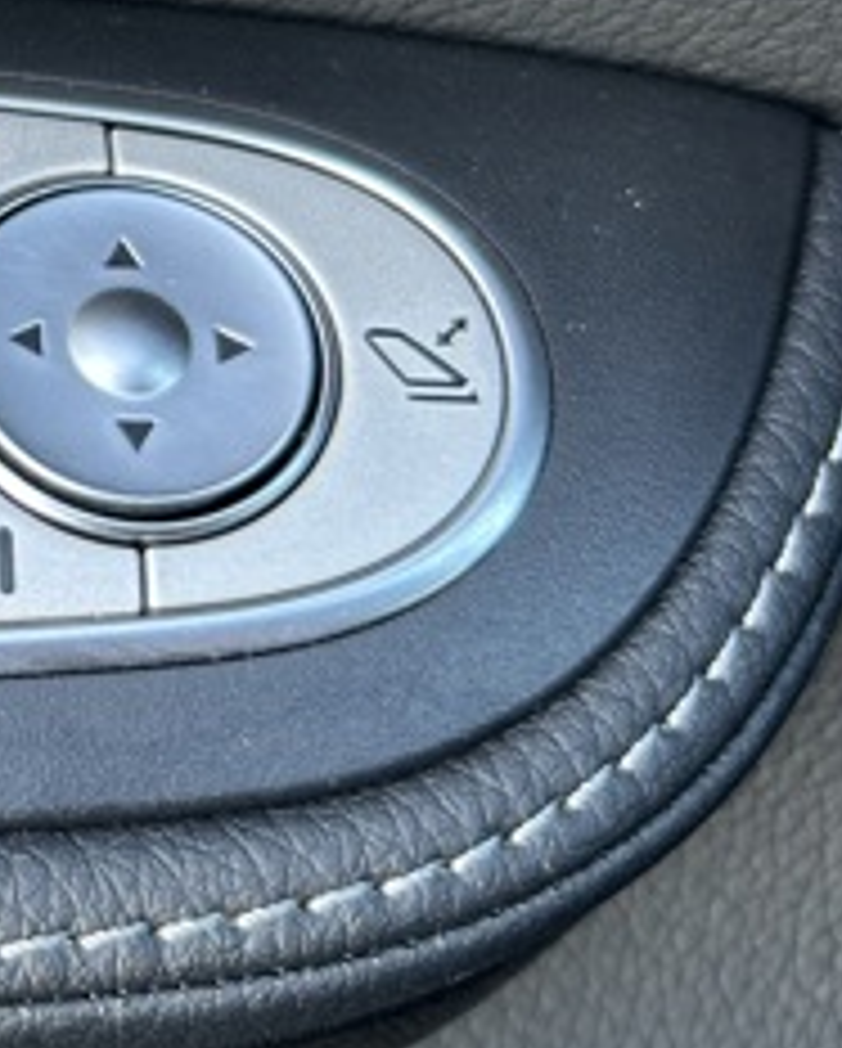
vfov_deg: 21.8
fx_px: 2705
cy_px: 274
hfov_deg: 16.2
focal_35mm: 87
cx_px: -423
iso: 100
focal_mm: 5.7
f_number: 1.5
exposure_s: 1/81
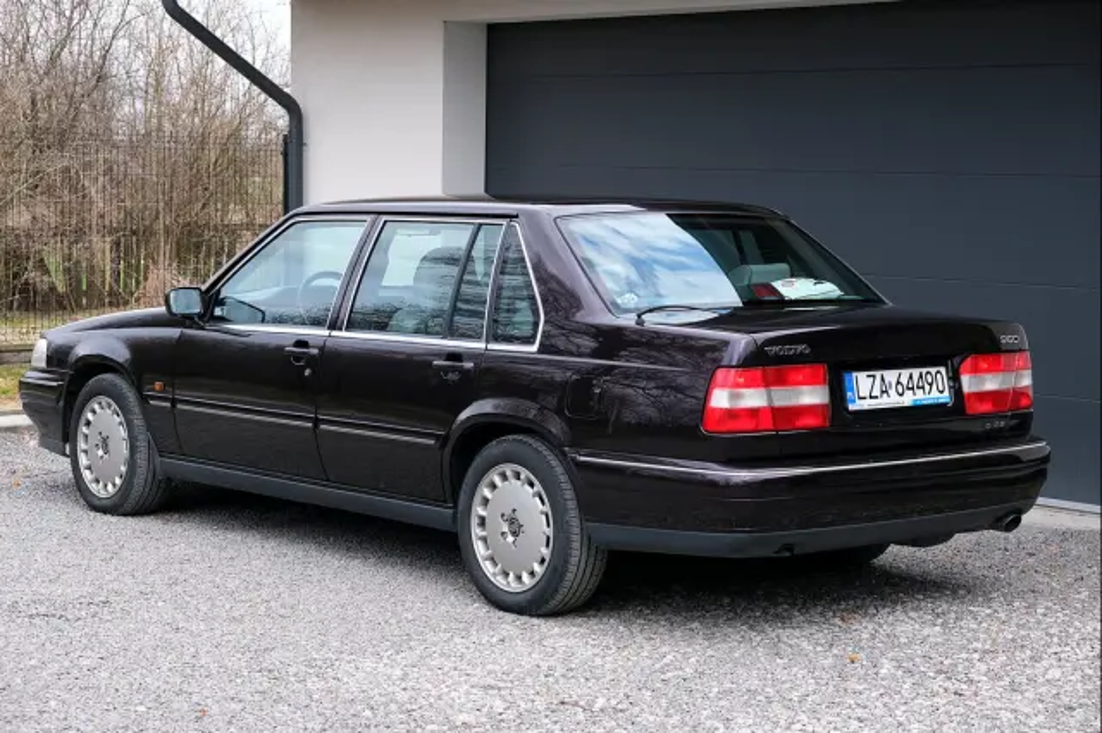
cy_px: 366
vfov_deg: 18.7
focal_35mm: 73
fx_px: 2233
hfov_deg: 27.7
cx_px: 551
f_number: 5.6
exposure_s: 1/250
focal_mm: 48.4
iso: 320
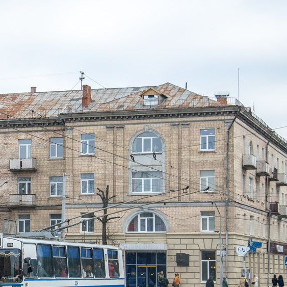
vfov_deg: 15.3
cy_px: 194
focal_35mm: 114
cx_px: -2
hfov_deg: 15.0
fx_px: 1069
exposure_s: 1/640
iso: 400
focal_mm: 42
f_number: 8
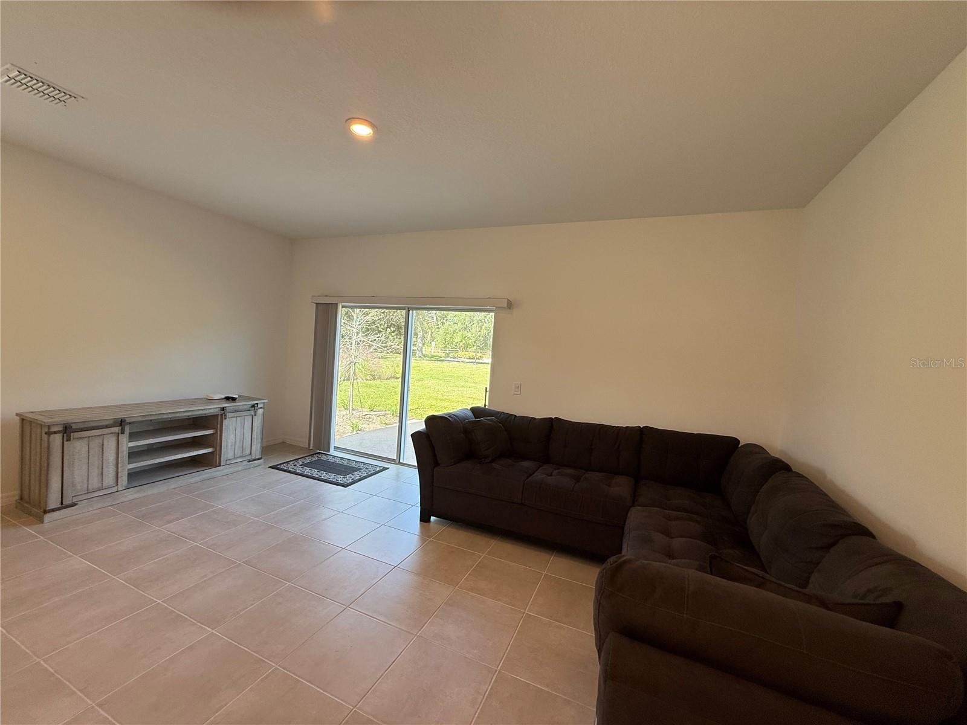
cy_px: 362
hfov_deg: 102.1
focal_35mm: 14
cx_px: 484
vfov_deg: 85.7
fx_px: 391
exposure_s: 1/120
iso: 80
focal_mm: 2.22
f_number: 2.2
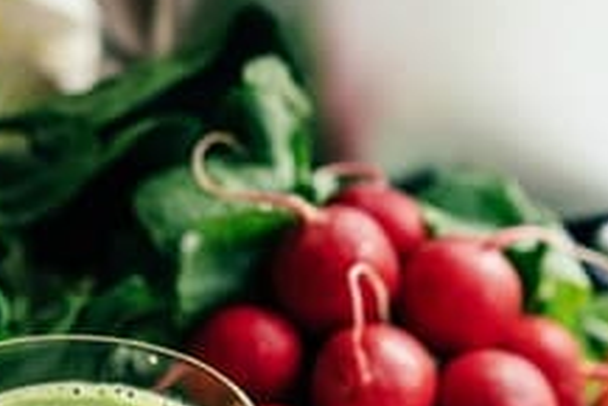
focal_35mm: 152
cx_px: 36
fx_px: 2569
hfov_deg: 13.4
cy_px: 409
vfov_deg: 9.0
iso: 100
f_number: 2.8
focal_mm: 55
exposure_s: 1/160
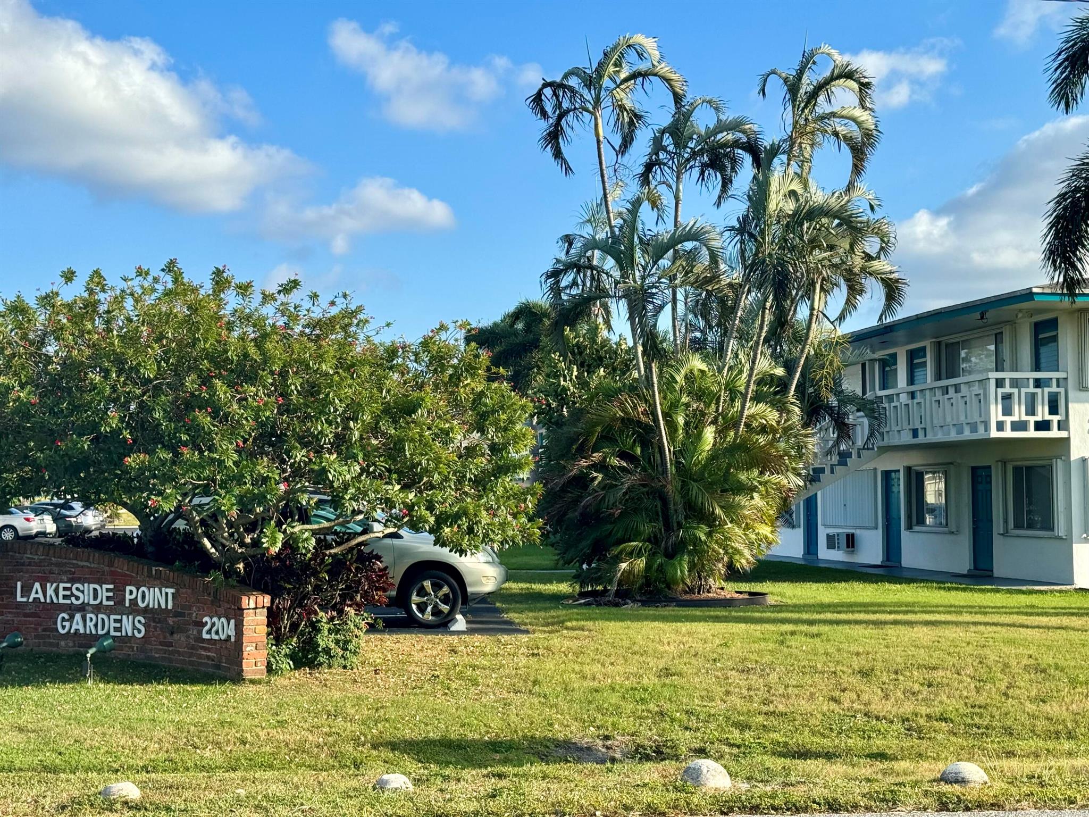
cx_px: 544
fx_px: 1510
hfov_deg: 39.7
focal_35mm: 48
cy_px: 408
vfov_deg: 30.3
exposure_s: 1/2611
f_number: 1.78
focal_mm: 6.86
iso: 64
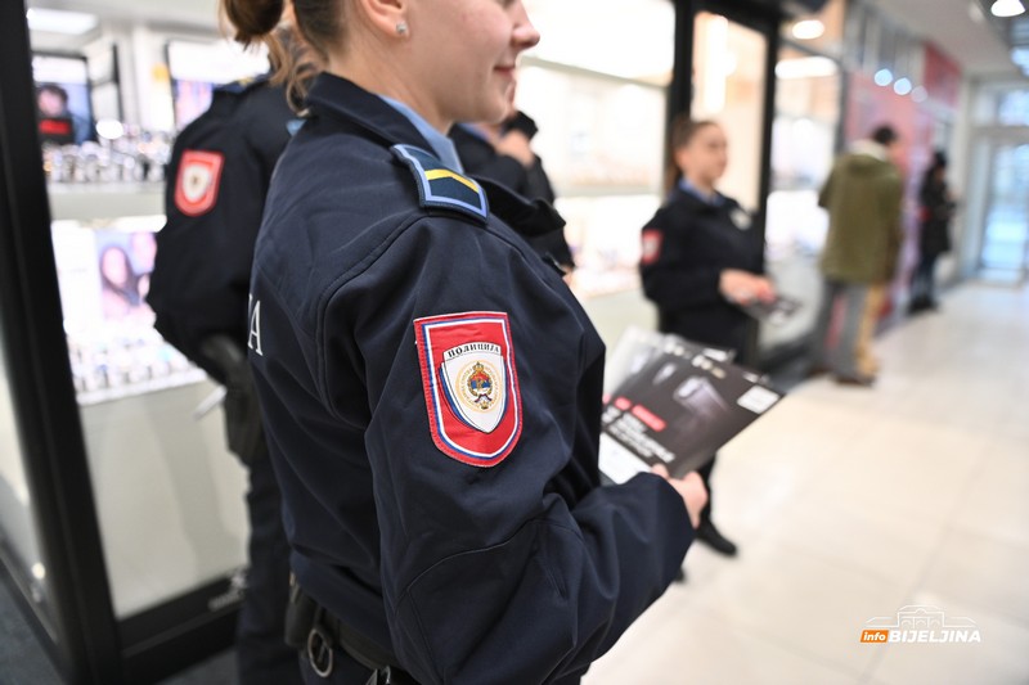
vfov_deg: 53.1
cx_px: 514
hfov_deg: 73.8
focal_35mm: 24
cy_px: 342
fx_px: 686
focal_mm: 24
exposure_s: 1/320
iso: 1250
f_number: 2.8
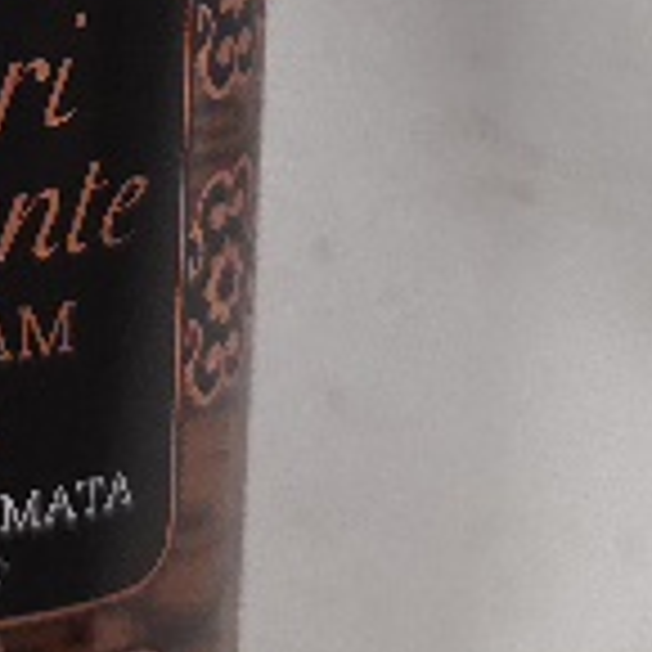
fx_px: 2387
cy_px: -288
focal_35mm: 112
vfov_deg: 14.6
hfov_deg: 15.1
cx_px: -76
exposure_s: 1/101
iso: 500
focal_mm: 6.3
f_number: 1.7
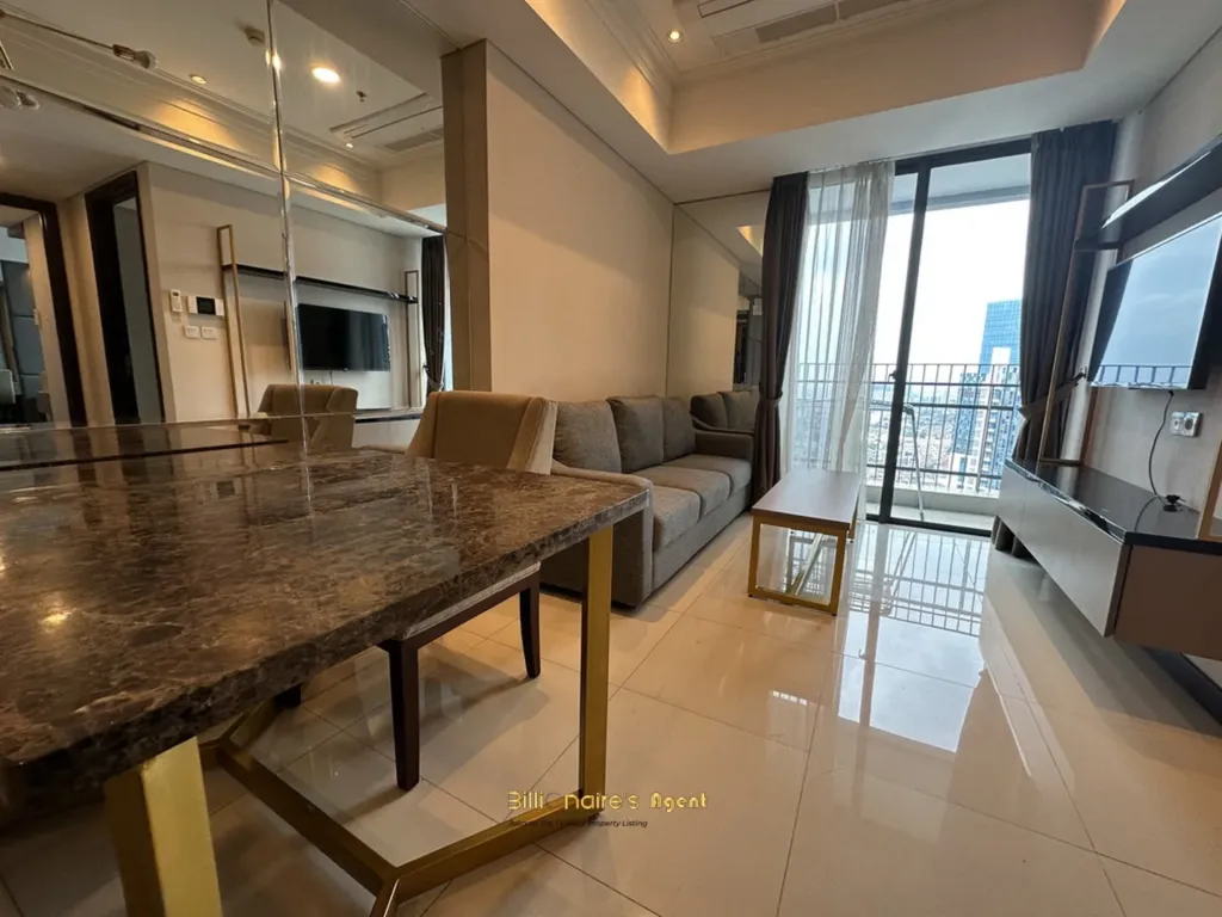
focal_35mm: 14
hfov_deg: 102.1
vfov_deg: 85.7
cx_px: 611
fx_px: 494
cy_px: 458
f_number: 2.2
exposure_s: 1/99
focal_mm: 2.22
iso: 64
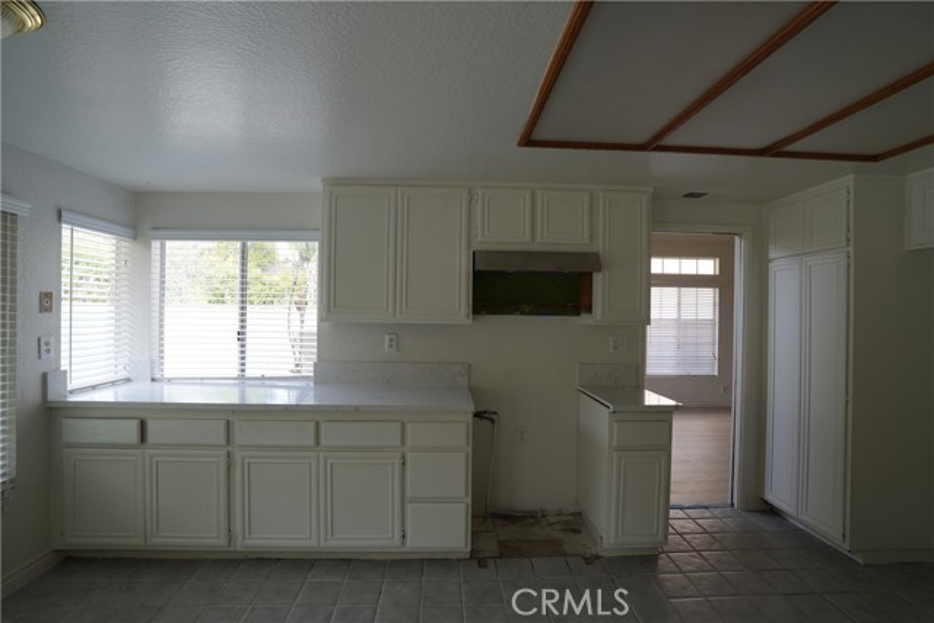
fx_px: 415
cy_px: 312
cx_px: 467
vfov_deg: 73.8
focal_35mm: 16
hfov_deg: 96.7
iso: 125
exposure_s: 1/30
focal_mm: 16
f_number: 6.3
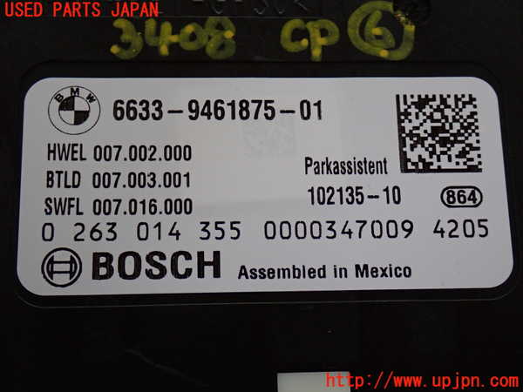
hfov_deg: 35.5
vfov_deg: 27.0
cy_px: 196
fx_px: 816
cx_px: 262
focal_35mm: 54
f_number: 3.3
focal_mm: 9.65
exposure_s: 1/50
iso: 500
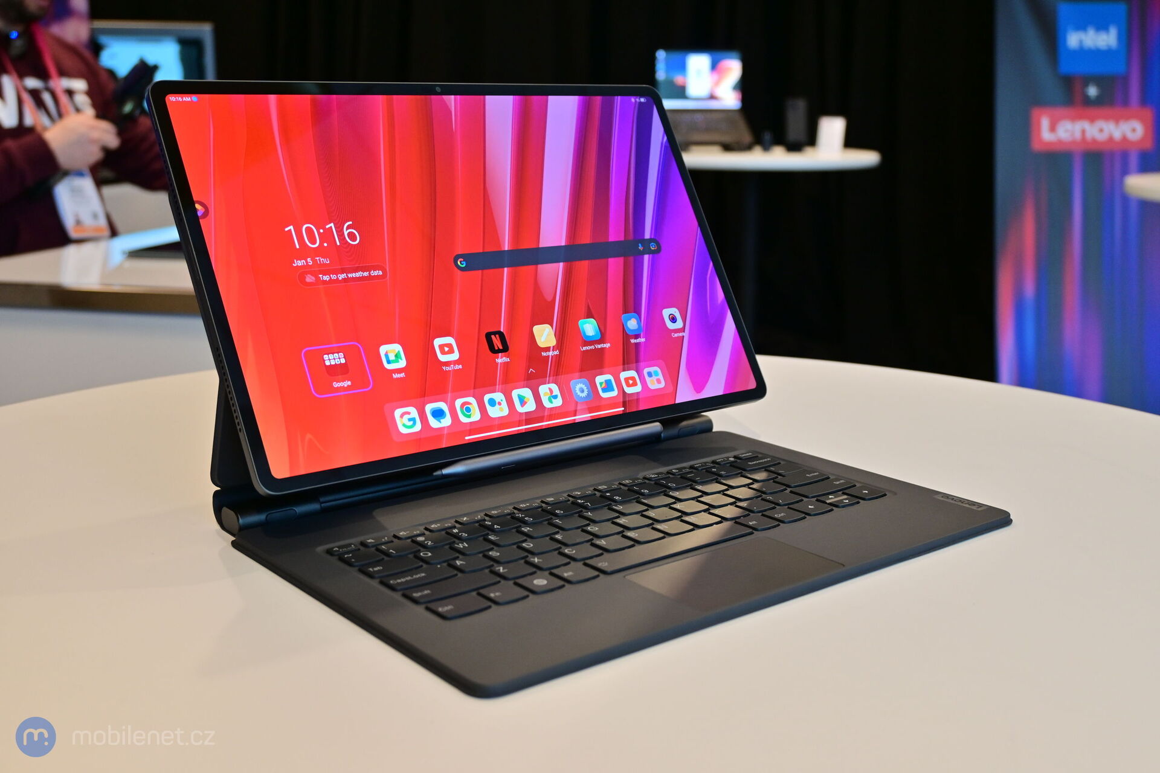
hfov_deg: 49.6
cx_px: 580
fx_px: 1257
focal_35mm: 39
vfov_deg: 34.2
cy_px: 386
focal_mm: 26
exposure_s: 1/40
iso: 400
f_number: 4.5
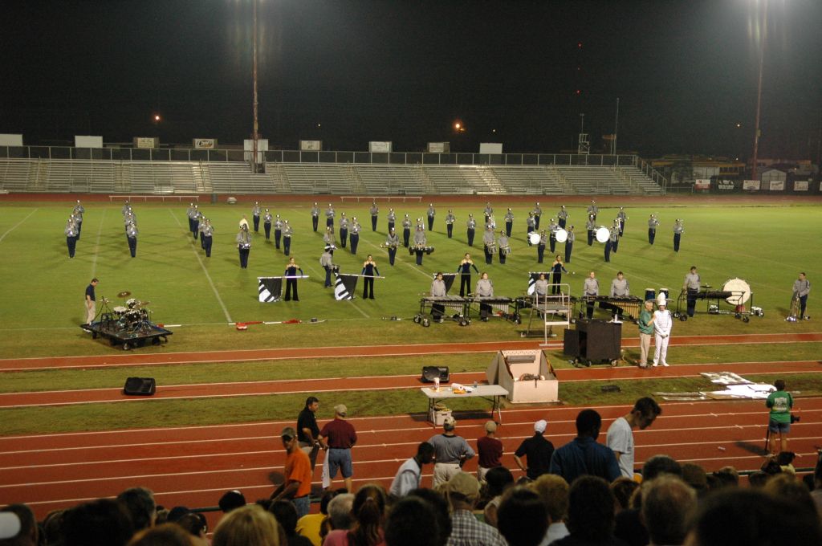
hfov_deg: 42.4
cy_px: 273
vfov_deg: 28.9
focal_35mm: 46
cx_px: 411
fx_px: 1060
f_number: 2.8
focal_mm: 31
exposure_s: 1/60
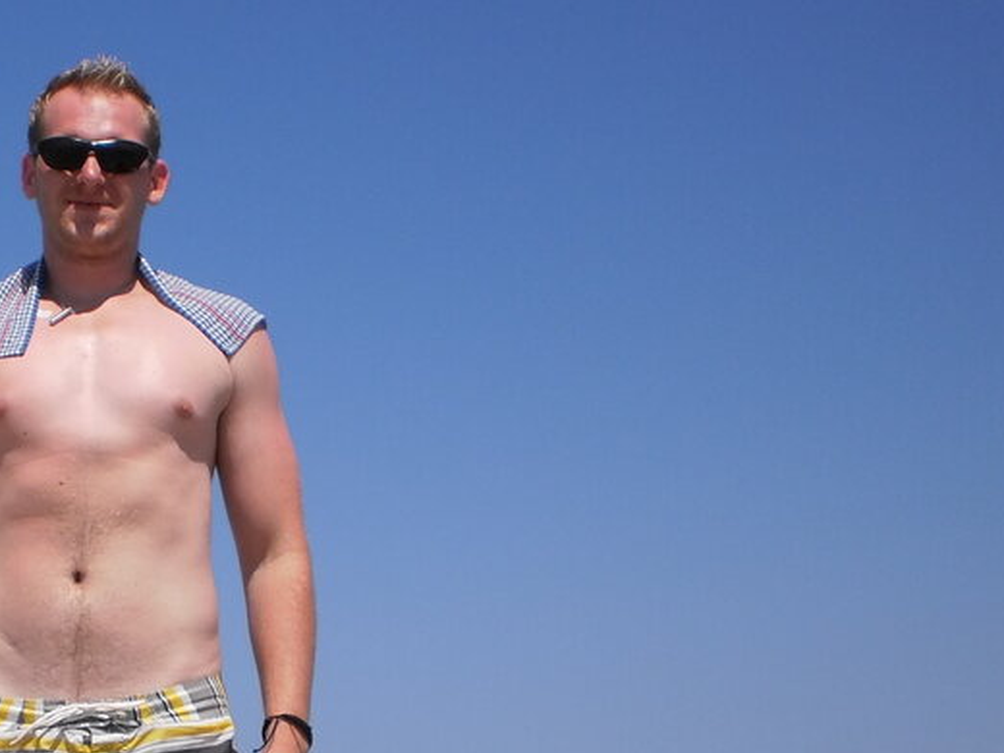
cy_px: 730
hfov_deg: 23.0
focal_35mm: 83
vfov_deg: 17.4
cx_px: 106
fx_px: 2407
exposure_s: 1/2000
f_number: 4.6
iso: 100
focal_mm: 6.3
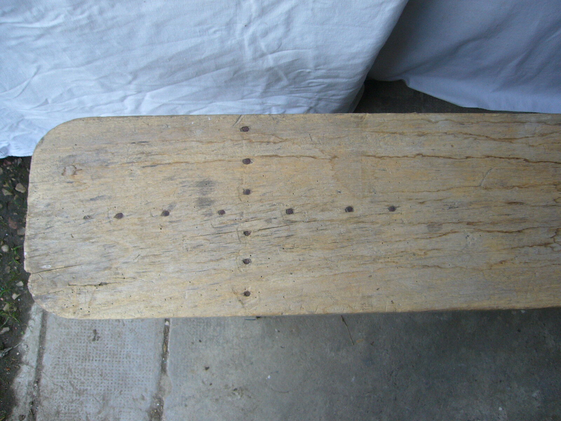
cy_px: 210
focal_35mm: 35
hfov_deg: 52.6
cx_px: 280
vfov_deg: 40.7
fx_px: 567
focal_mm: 5.8
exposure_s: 1/15
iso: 100
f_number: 2.8
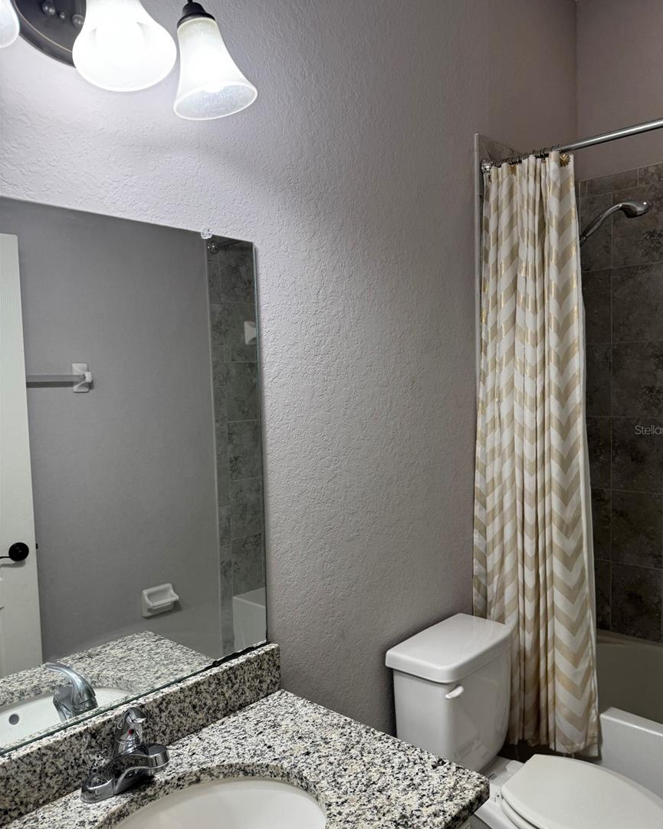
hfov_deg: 54.9
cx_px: 344
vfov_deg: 66.0
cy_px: 429
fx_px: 638
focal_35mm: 26
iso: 125
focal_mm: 6.76
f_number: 1.78
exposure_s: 1/120
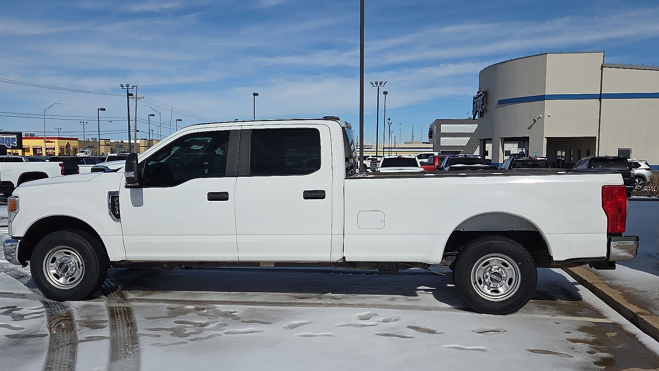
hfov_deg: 58.0
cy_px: 201
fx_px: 594
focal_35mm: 34
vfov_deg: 34.6
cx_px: 328
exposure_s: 1/10000
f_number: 1.8
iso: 33
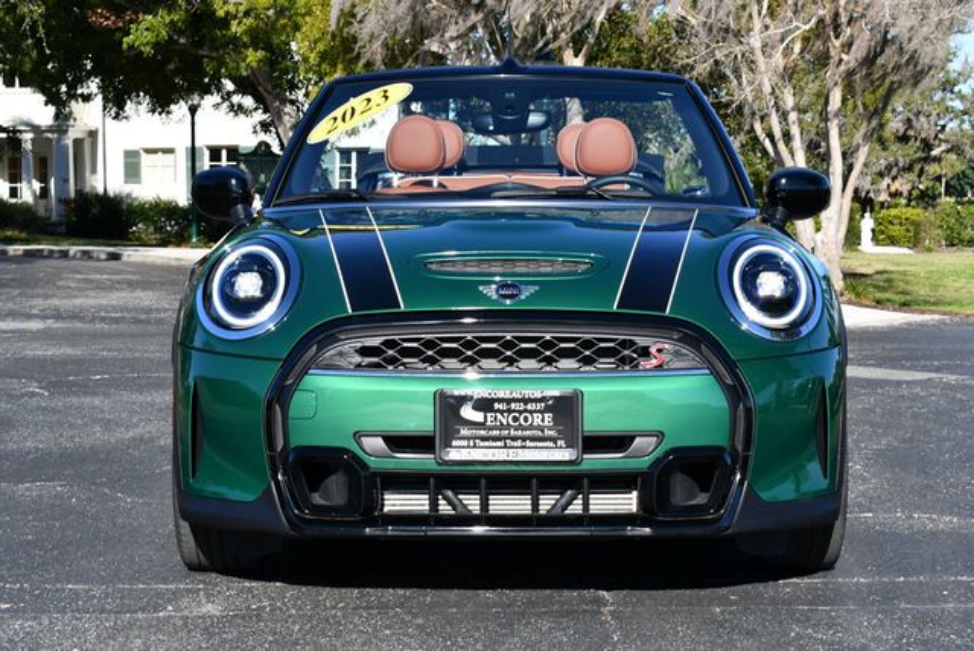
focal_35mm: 76
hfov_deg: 26.6
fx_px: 2058
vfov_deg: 18.0
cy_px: 326
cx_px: 487
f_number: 8
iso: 100
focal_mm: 38
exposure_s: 1/250
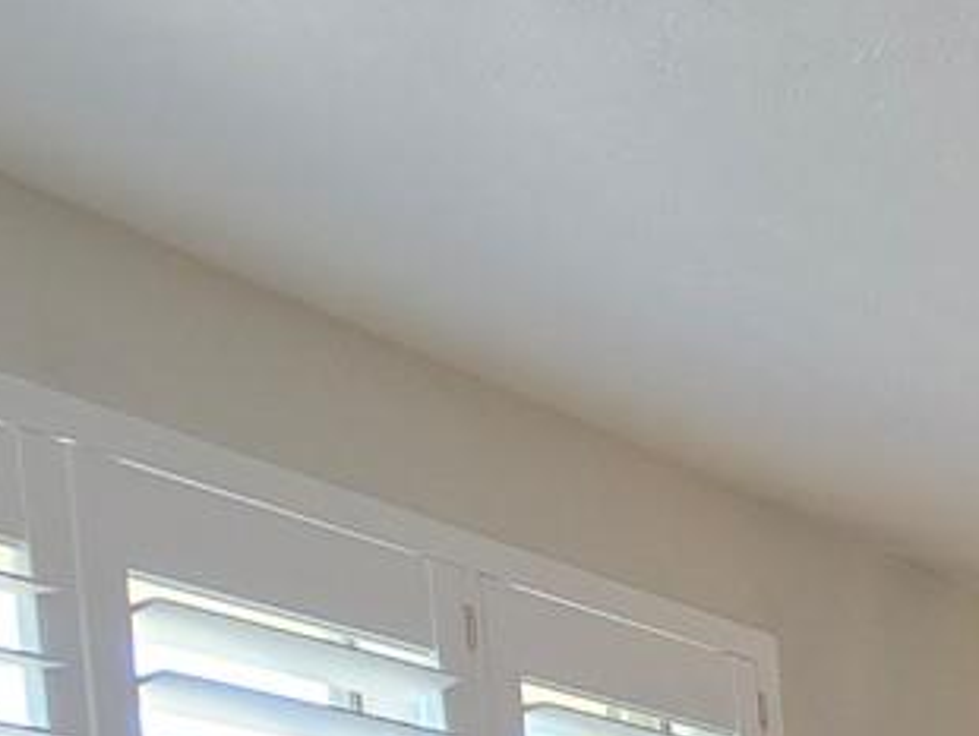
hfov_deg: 16.9
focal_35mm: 67
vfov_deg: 17.3
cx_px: 2147
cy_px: 1377
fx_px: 1896
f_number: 2.2
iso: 125
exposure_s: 1/60
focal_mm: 2.2
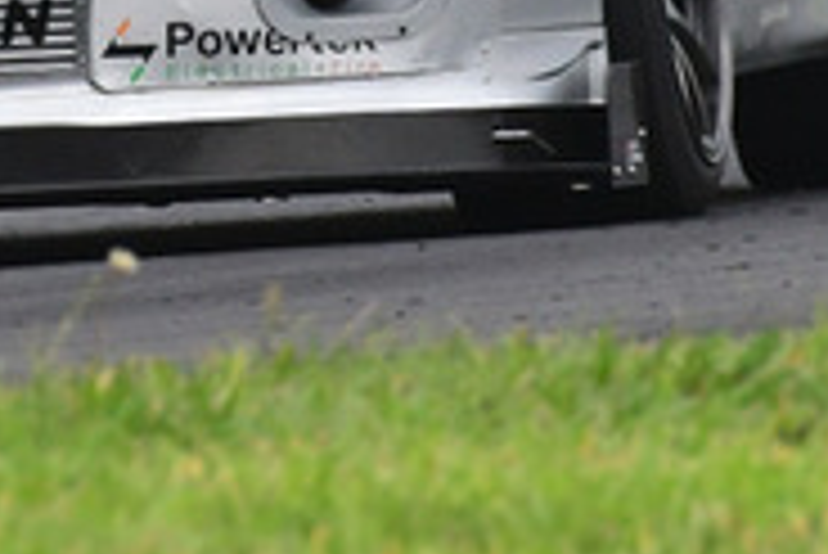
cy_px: -622
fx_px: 63068
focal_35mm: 2740
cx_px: -338
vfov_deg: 0.5
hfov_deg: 0.8
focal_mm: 420
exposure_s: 1/640
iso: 1000
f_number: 10
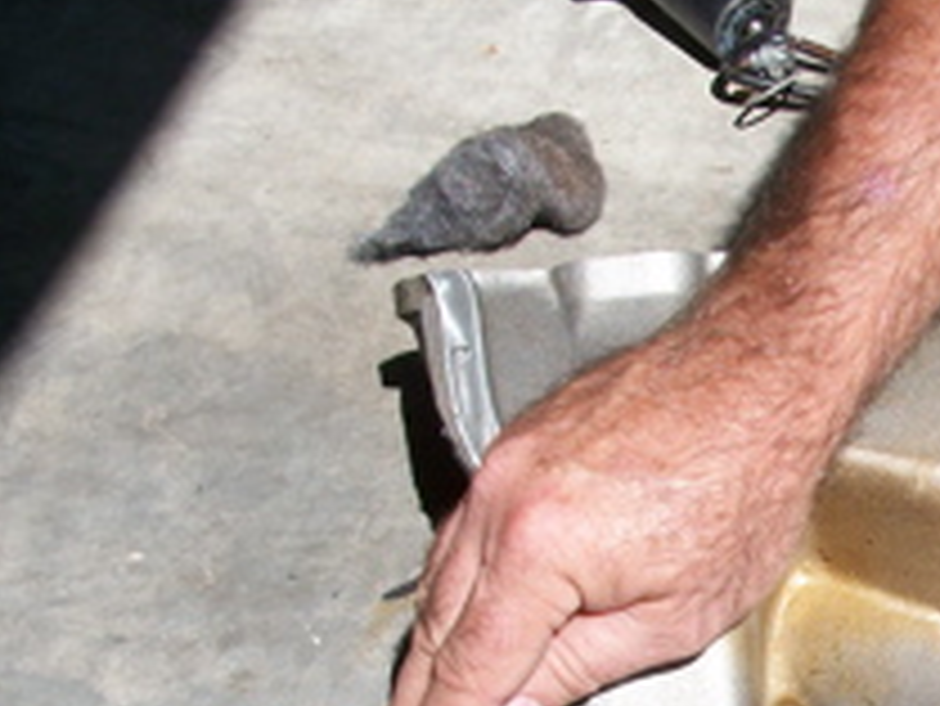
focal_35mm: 111
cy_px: 841
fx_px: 3016
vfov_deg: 13.0
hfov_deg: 16.6
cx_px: 1273
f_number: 5.6
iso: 80
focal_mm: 6.3
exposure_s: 1/250
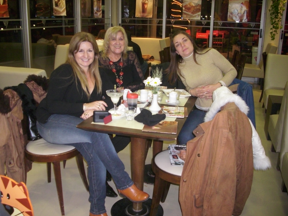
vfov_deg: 44.2
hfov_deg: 56.8
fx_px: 266
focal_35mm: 32
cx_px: 141
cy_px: 107
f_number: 2.8
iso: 200
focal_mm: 6.2
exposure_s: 1/30
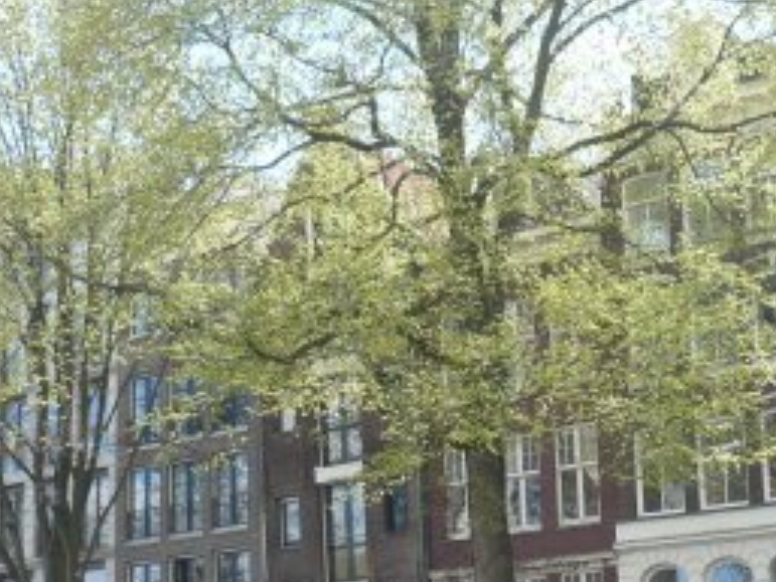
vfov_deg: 21.4
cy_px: 469
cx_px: 513
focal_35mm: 68
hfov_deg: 28.4
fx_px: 1525
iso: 100
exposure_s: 1/400
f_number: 2.8
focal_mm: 5.8
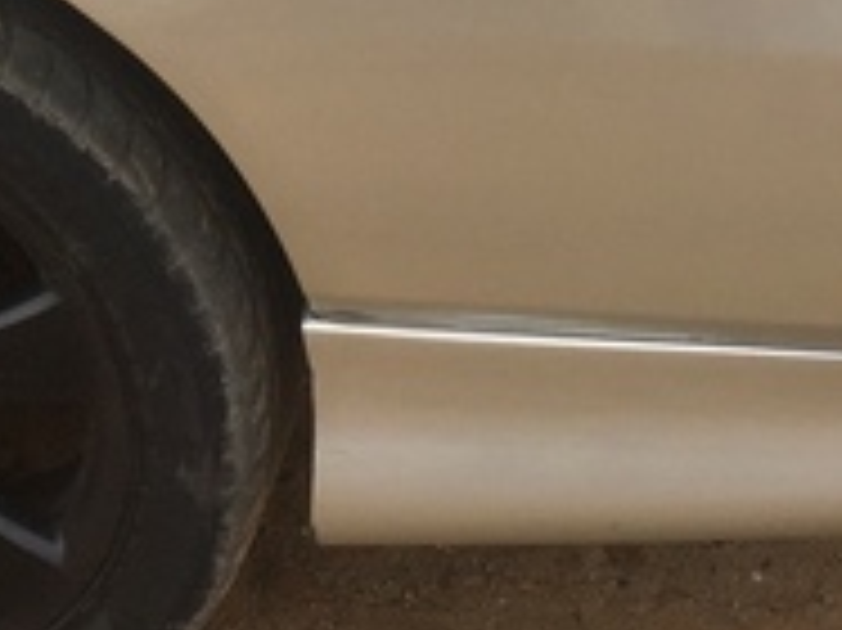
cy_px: -270
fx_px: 3014
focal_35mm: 124
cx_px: -176
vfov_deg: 11.5
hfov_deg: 15.3
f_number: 2.2
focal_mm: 4.15
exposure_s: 1/791
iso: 32
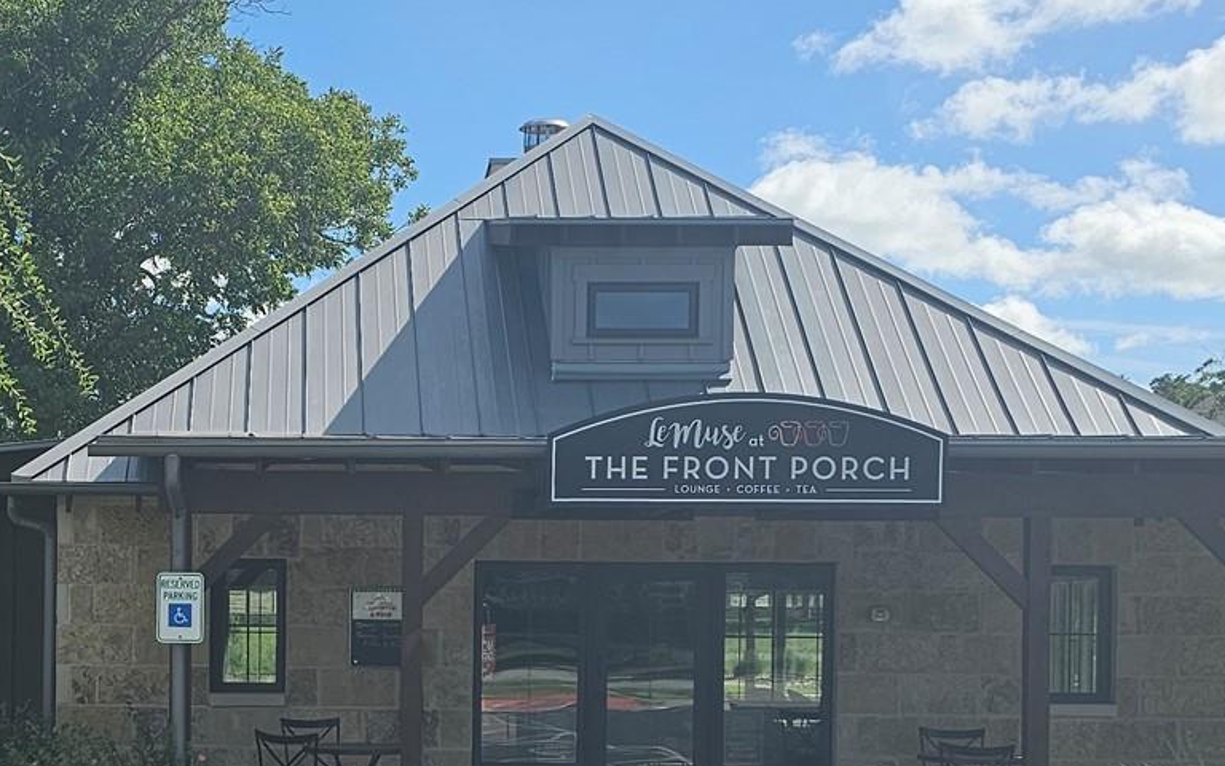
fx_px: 2170
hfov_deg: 30.7
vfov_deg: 19.8
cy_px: 635
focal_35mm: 65
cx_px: 241
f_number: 1.7
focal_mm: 6.3
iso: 20
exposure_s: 1/1262
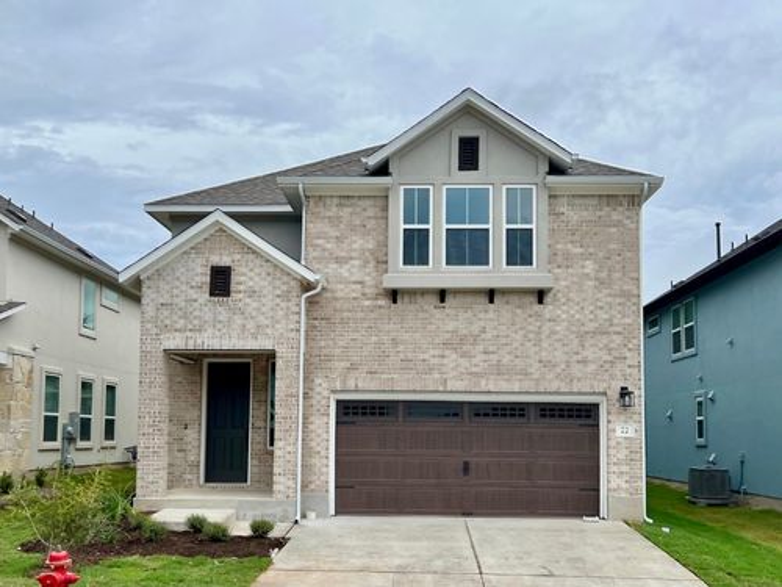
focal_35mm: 26
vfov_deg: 53.1
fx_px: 587
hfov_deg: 67.3
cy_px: 294
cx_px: 391
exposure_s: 1/8000
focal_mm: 5.7
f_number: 1.5
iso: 50
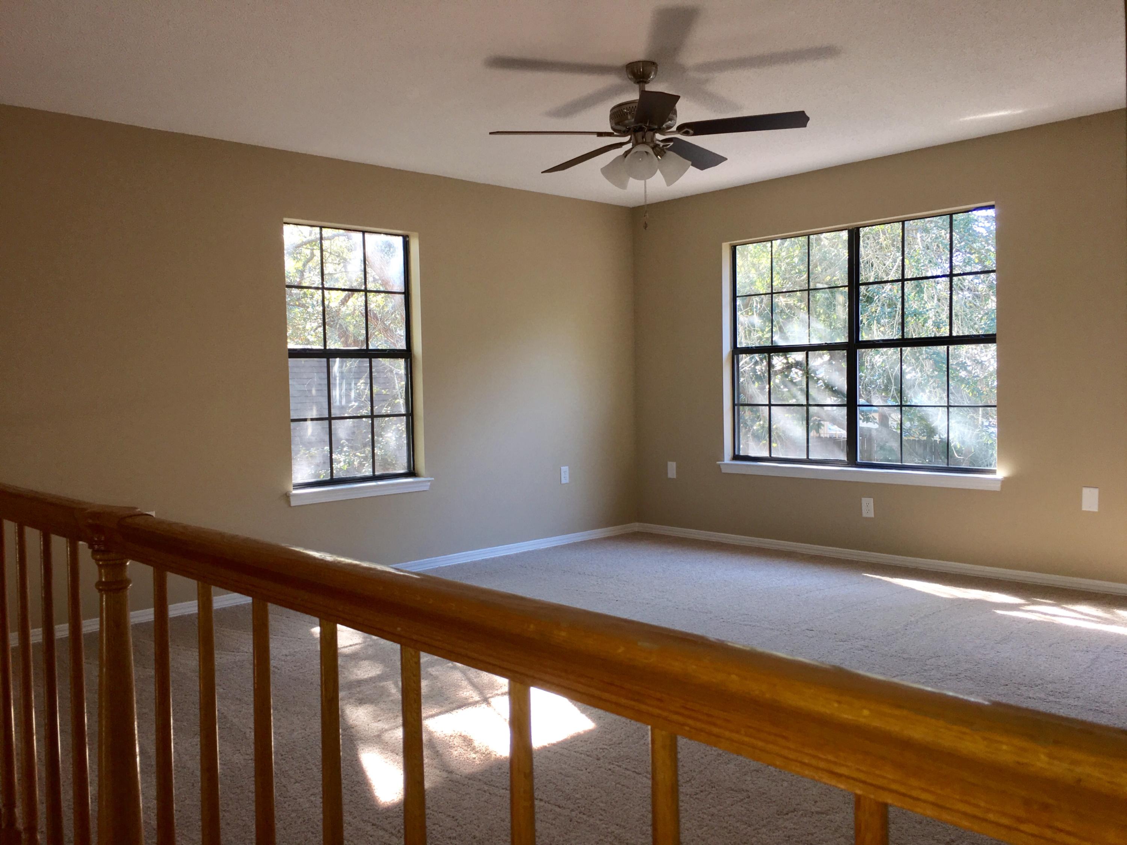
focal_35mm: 29
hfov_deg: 61.7
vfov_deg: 48.2
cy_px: 422
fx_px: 944
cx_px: 564
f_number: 2.2
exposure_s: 1/40
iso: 25
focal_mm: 4.15
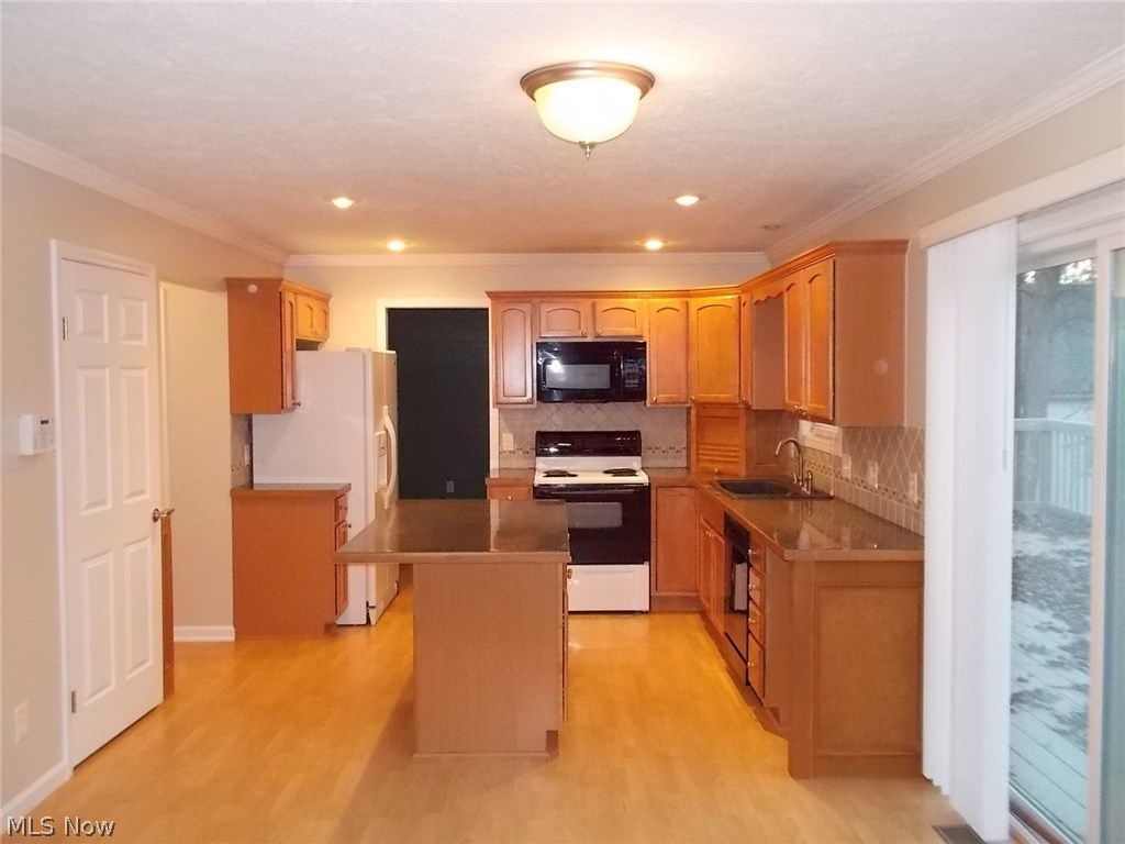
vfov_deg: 48.2
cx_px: 562
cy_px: 422
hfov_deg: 61.7
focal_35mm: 29
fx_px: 942
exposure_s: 1/25
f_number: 3.3
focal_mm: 4.1
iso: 500
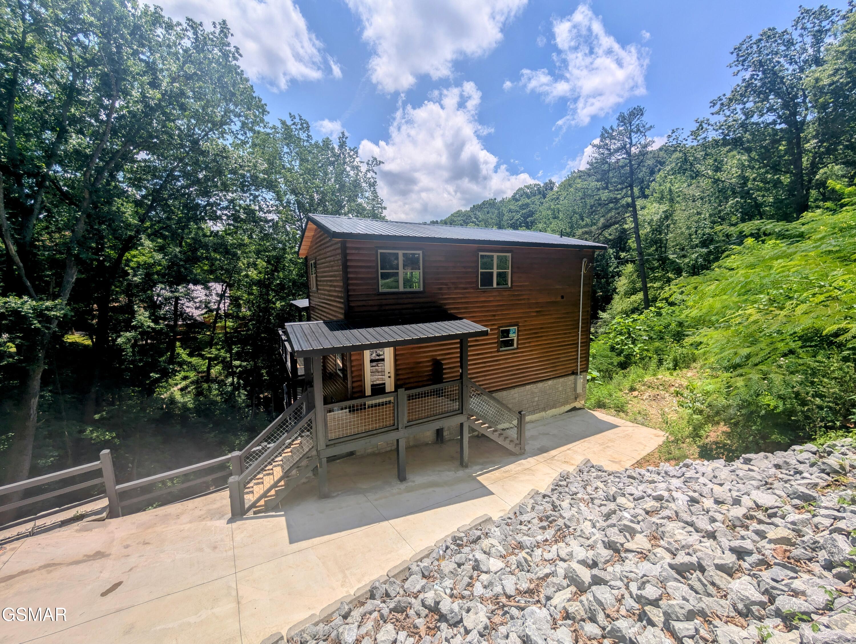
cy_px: 322
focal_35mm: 12
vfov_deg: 94.6
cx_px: 428
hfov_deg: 110.5
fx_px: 297
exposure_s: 1/4255
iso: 45
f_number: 1.7
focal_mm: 2.02
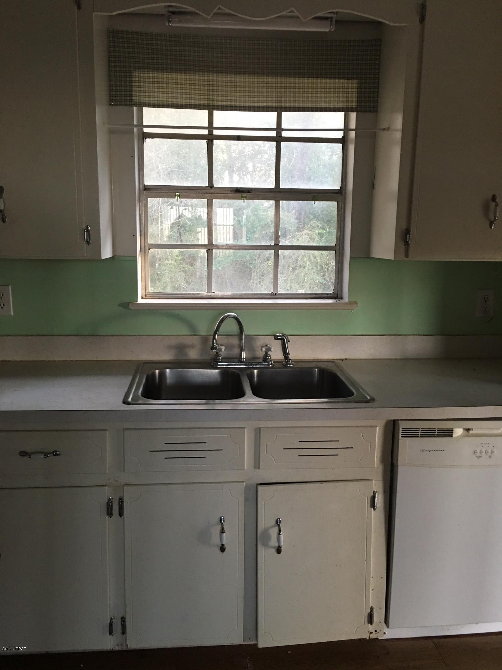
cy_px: 335
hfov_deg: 48.2
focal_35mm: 29
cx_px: 251
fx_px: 561
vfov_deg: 61.7
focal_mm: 4.15
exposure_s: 1/15
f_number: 2.2
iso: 64
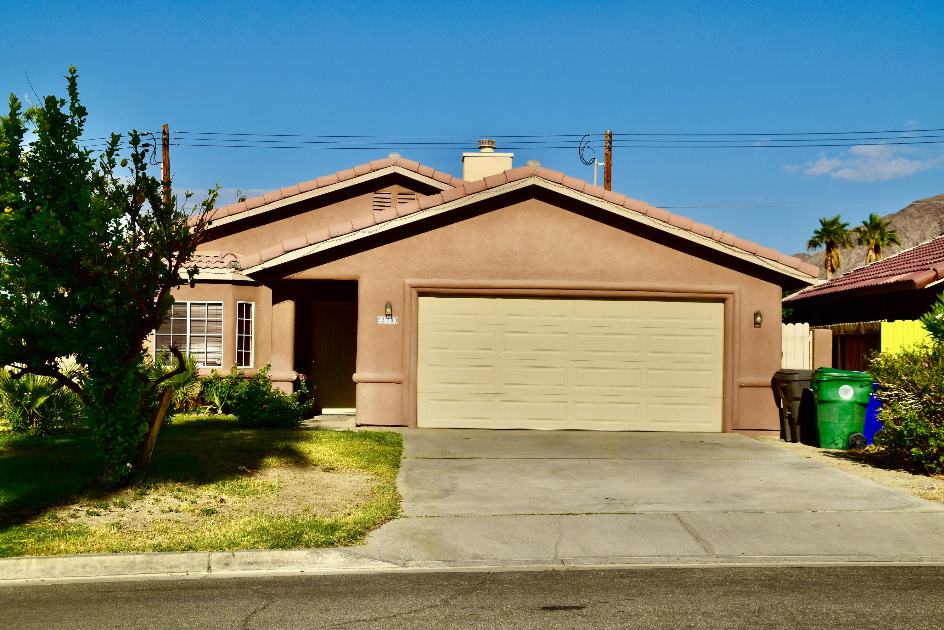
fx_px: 1377
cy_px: 315
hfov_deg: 37.9
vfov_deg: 25.8
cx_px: 472
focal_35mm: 52
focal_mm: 35
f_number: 13
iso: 200
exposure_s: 1/800
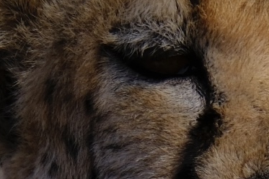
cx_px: 225
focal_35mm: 1417
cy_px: 172
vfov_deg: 1.0
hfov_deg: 1.5
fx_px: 10592
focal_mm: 200
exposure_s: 1/340
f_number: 5.6
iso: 125
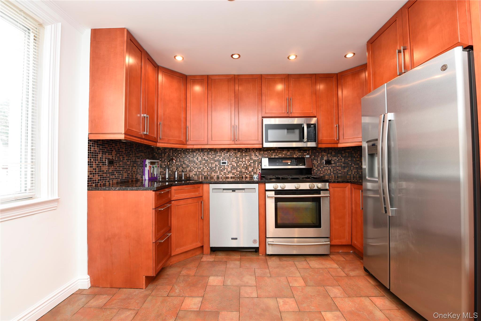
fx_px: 187
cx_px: 240
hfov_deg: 104.2
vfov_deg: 81.2
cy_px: 160
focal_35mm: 14
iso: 200
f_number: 8
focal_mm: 14
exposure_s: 1/4
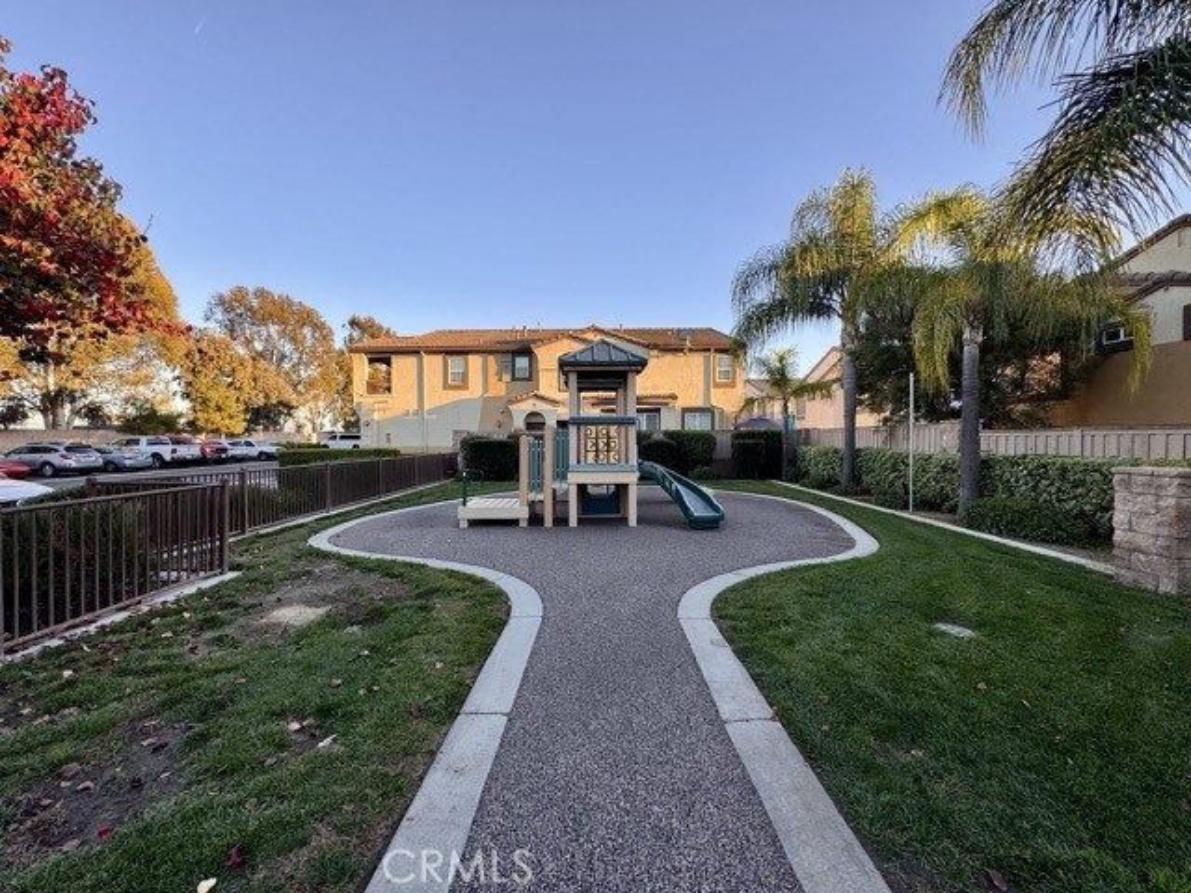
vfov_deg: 85.7
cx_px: 596
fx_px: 482
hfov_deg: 102.1
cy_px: 446
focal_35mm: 14
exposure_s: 1/260
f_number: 2.2
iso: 40
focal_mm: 2.22
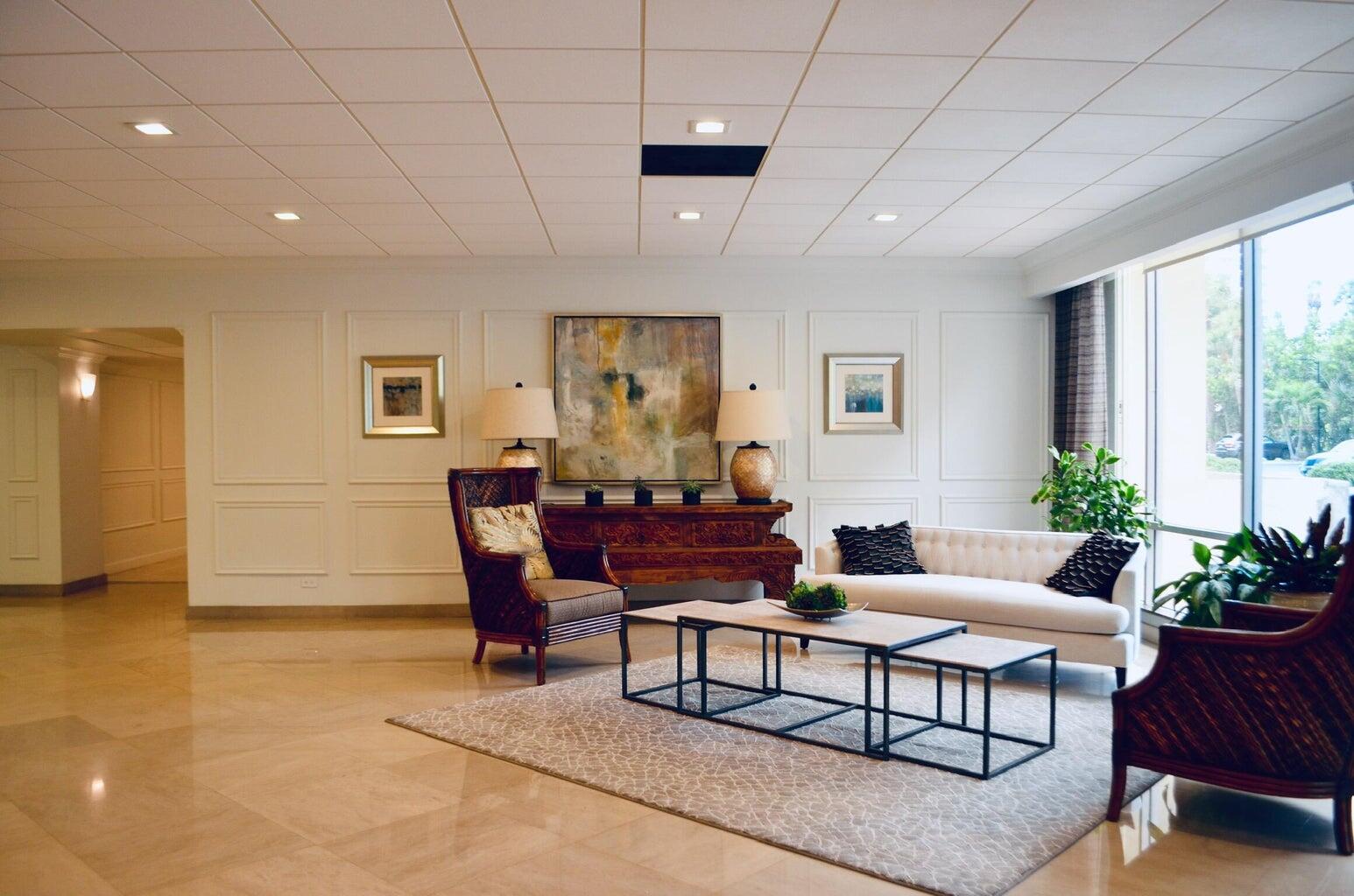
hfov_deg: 67.5
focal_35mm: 27
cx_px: 677
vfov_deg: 47.7
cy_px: 448
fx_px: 1013
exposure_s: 1/60
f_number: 4
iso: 450
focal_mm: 18
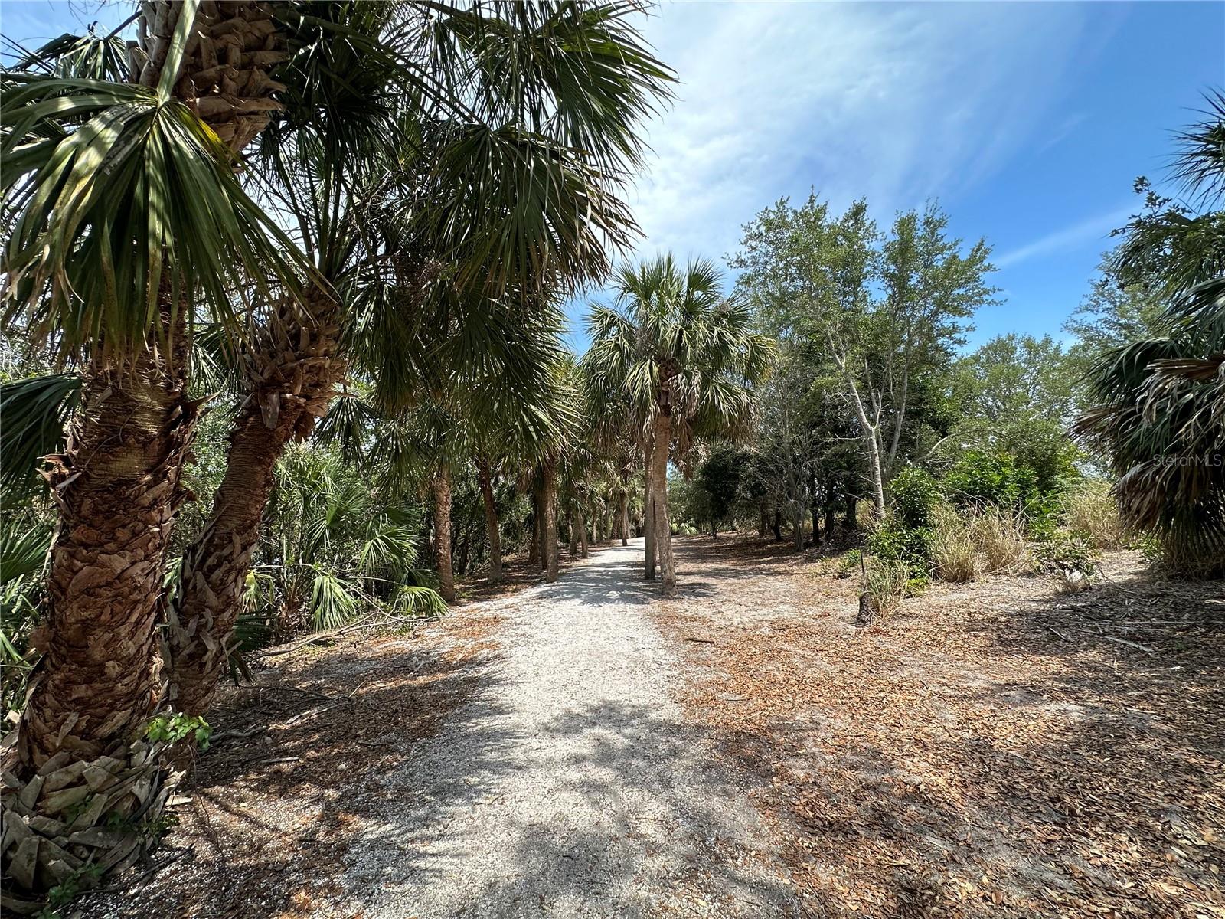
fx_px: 495
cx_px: 612
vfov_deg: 85.7
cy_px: 460
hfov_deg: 102.1
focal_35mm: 14
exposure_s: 1/720
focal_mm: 2.22
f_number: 2.2
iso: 40
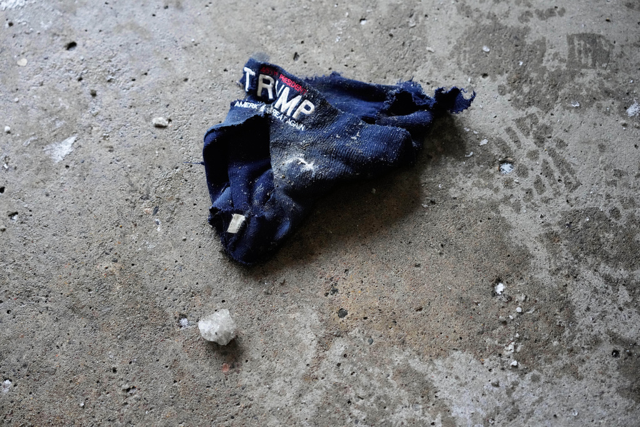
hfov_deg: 36.2
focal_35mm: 55
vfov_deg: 24.6
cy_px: 214
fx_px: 978
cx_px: 320
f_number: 2.8
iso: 5000
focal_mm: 55
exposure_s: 1/800
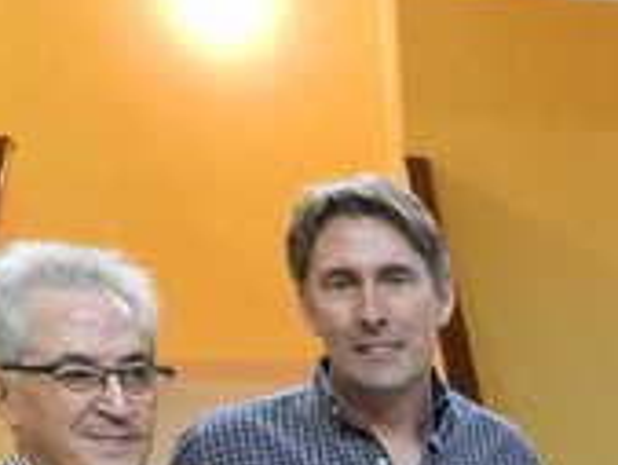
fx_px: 1662
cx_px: 945
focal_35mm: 93
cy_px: 767
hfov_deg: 18.5
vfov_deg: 14.5
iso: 400
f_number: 3.3
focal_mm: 4.3
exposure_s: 1/13
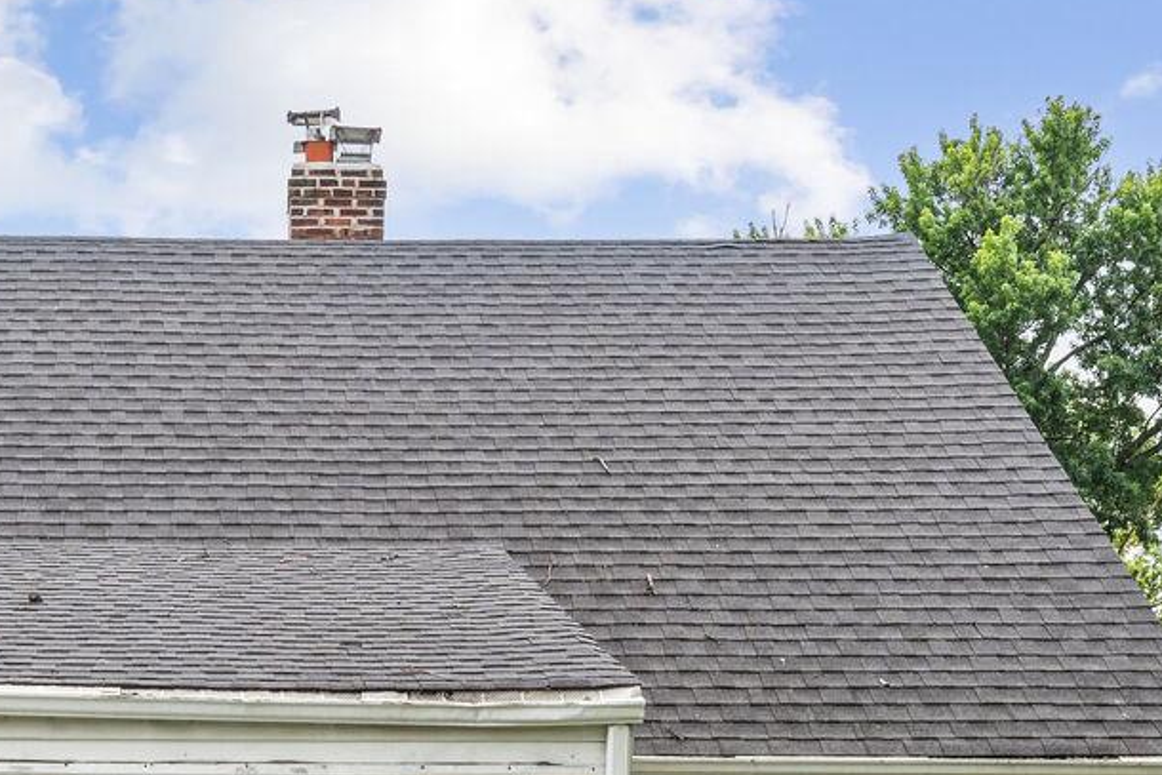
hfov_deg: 29.2
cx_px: 278
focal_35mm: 68
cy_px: 765
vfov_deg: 19.5
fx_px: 2195
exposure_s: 1/100
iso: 400
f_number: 8
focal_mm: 24
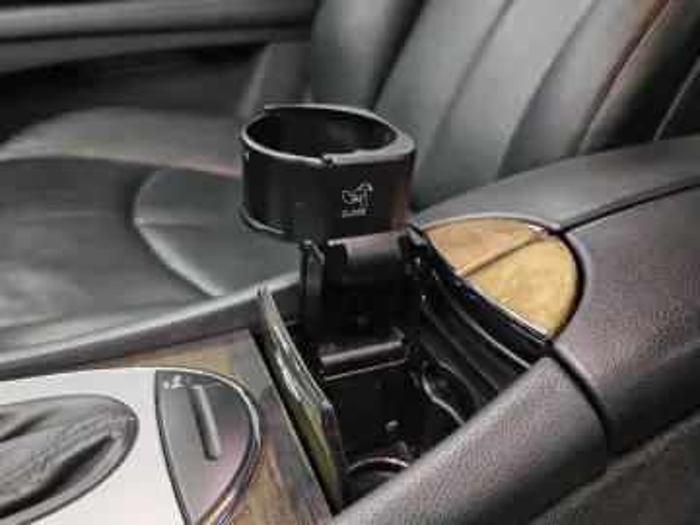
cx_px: 350
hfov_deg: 67.3
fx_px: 526
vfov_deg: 53.1
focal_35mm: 26
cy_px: 262
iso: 400
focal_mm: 5.4
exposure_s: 1/50
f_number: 1.6
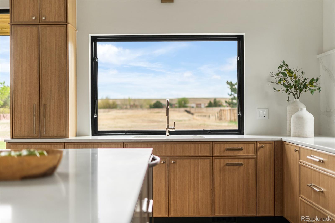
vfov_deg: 27.0
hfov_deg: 39.6
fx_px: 465
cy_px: 112
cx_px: 168
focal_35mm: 50
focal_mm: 50
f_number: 1.8
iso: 100
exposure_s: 1/320
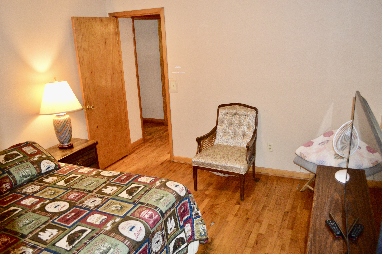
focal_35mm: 27
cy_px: 127
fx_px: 286
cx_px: 191
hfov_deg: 67.4
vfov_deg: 47.8
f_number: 3.5
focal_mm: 18
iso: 2200
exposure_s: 1/60
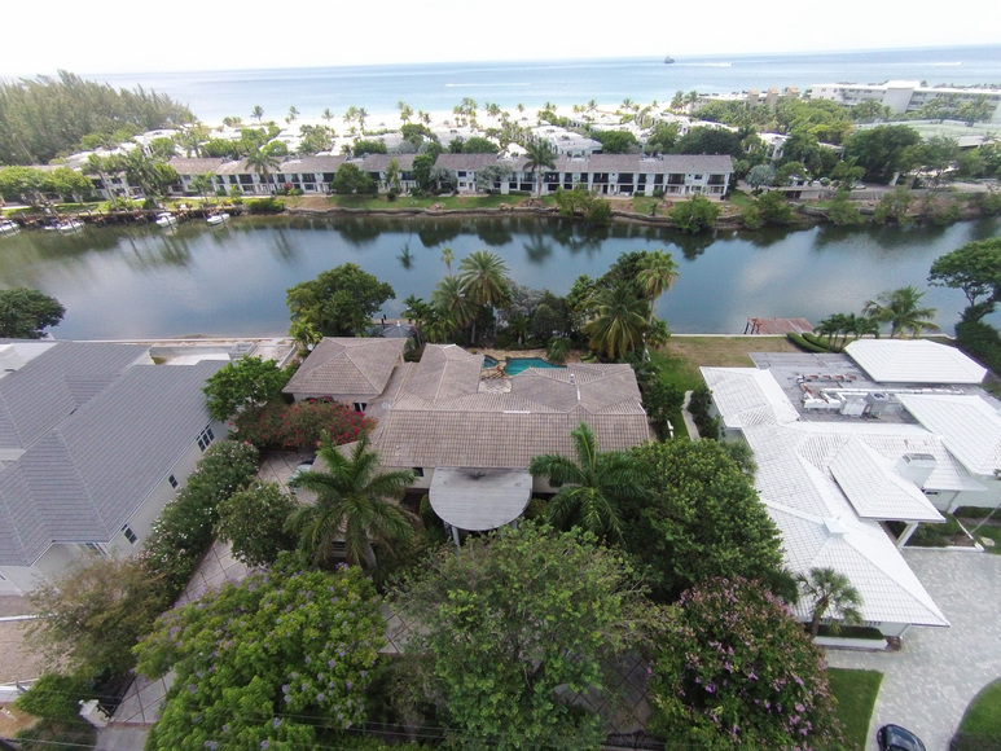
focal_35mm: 28
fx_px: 810
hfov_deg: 63.4
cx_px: 500
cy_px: 376
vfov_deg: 49.8
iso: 400
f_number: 2.8
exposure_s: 1/3370
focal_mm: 5
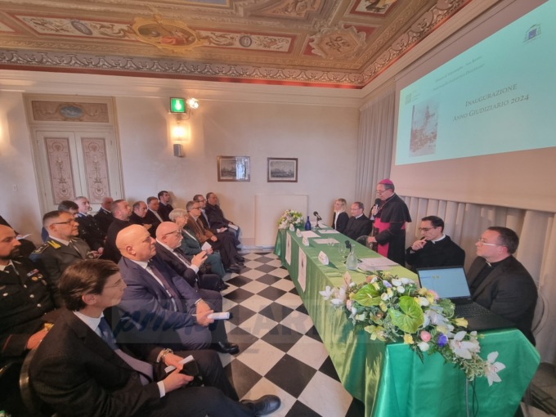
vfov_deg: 89.9
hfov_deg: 106.2
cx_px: 278
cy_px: 208
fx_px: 209
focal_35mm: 13
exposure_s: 1/50
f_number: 2.2
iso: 250
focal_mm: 2.2
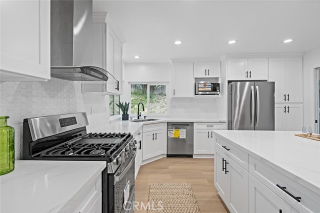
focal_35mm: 16
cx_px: 160
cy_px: 106
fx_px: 142
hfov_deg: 96.8
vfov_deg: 73.7
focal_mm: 16
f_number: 5.6
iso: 1000
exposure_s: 1/15
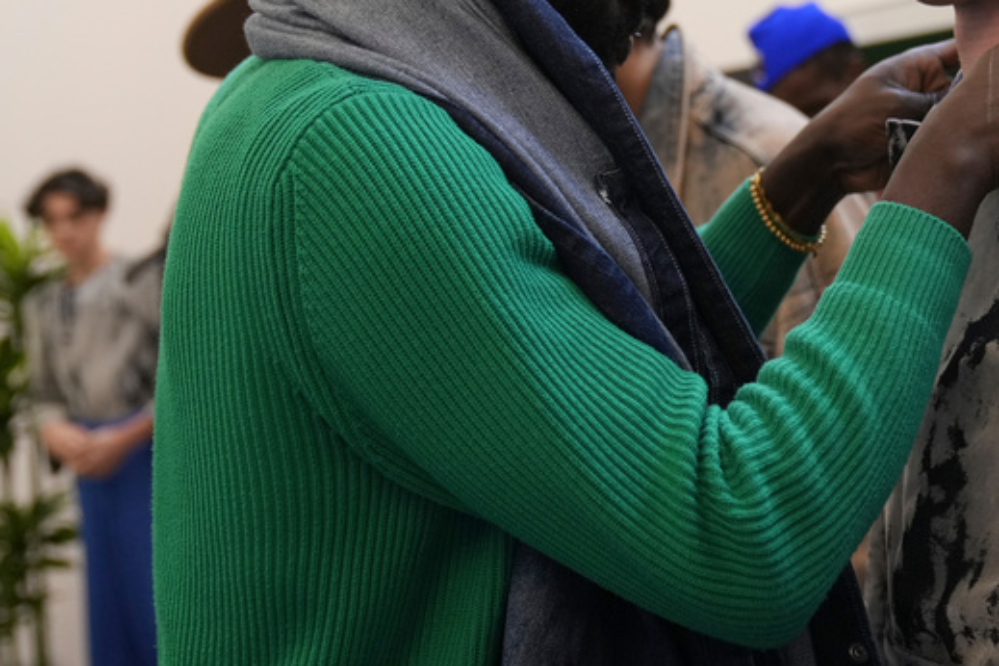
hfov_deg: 26.9
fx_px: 2026
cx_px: 872
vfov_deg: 18.6
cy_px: 217
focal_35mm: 73
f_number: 2.8
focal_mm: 37
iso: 1600
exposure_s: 1/160
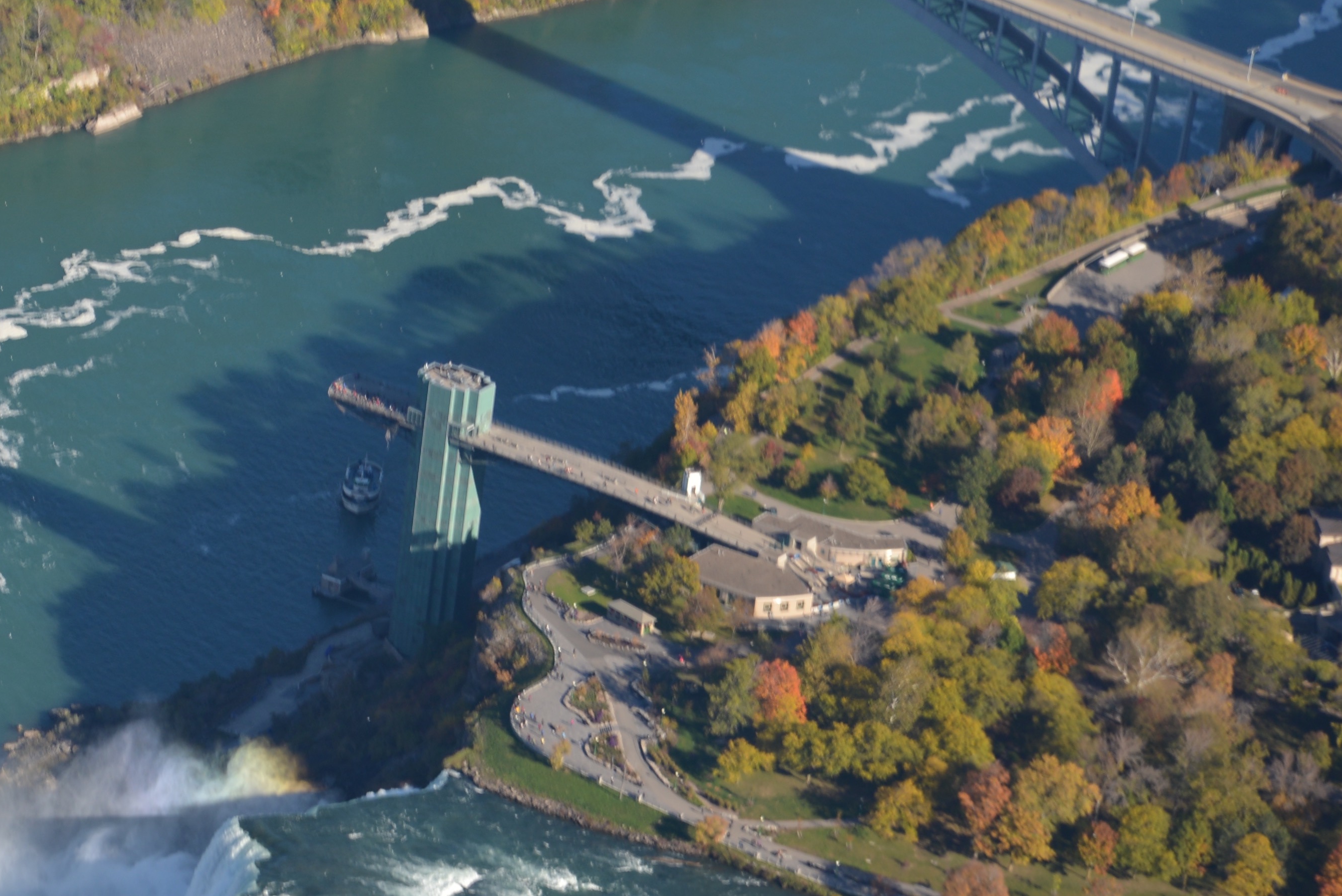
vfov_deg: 7.2
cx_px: -163
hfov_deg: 10.6
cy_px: 571
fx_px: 7122
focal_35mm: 191
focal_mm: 85
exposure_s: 1/200
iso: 200
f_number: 7.1
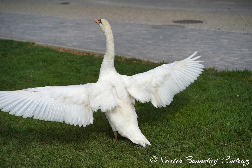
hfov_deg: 27.0
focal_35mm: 75
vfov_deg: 18.2
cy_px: 84
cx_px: 126
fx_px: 525
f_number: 4
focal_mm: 75
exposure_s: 1/2000
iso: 50
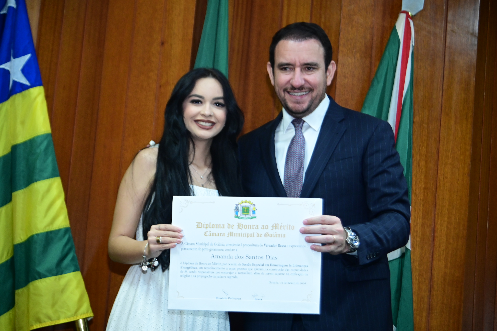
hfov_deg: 23.9
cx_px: 248
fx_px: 1173
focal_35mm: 85
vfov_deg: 16.1
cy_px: 166
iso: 3200
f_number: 5
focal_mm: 85
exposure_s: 1/125
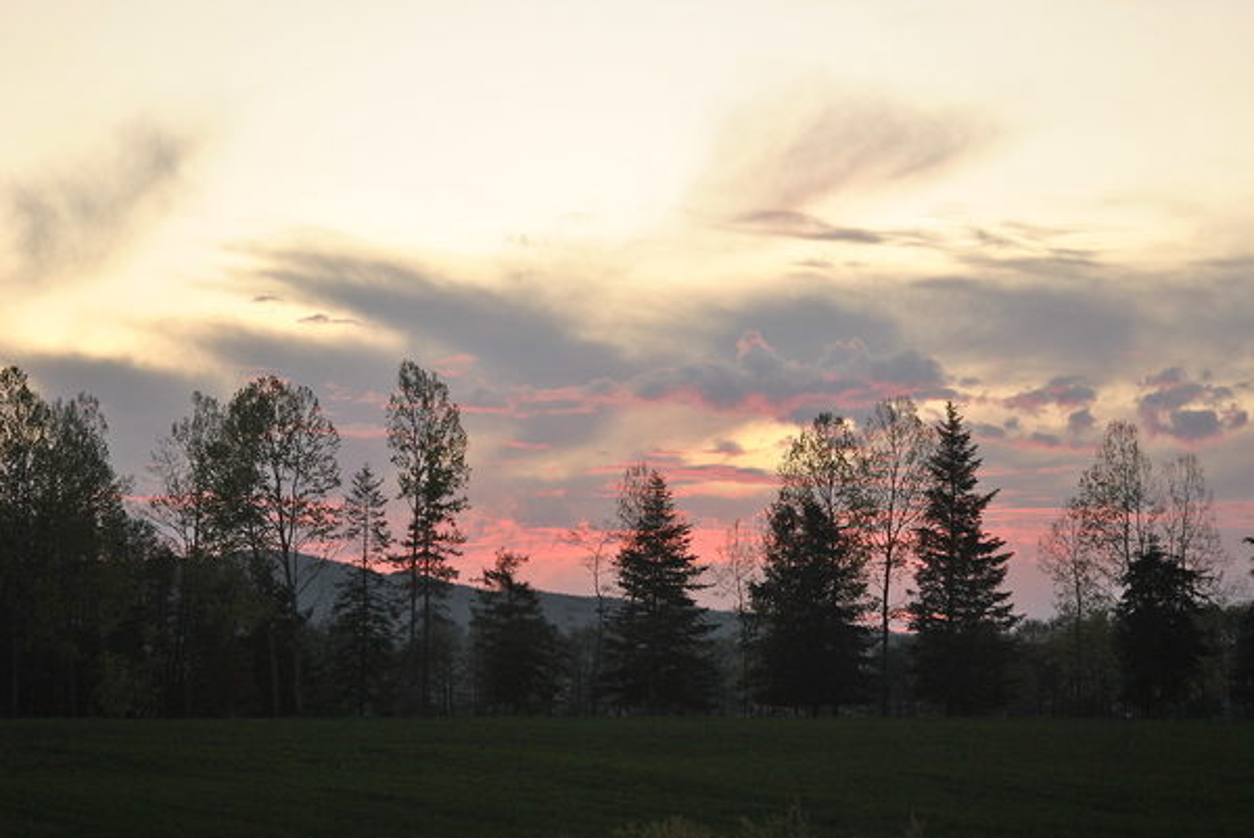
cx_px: 627
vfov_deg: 8.3
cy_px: 419
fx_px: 5751
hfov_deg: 12.4
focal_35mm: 165
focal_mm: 110
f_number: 4
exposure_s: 1/60
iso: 360
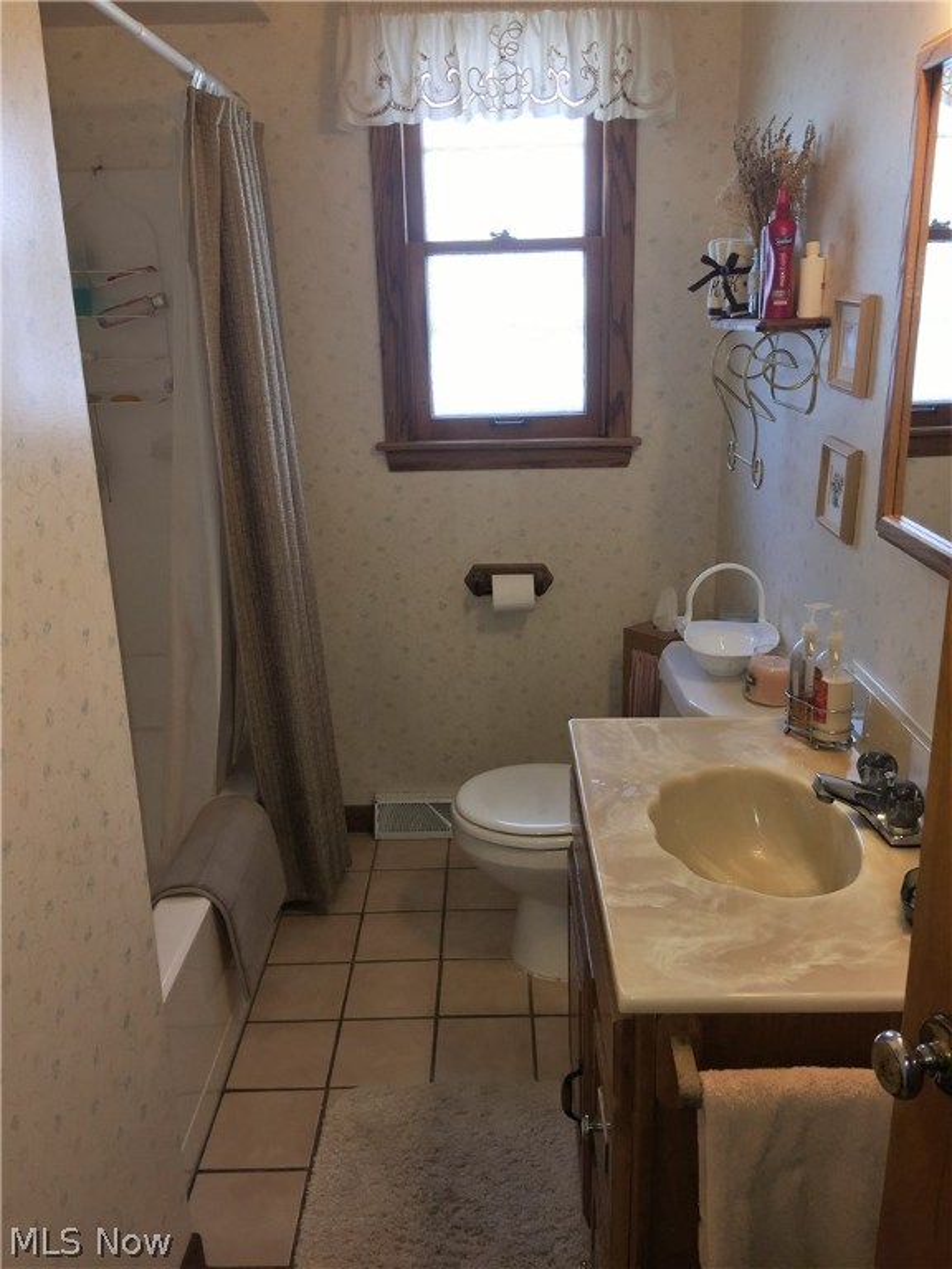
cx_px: 476
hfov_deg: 48.2
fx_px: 1063
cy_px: 634
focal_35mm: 29
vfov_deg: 61.7
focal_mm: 4.15
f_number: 2.2
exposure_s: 1/33
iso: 32
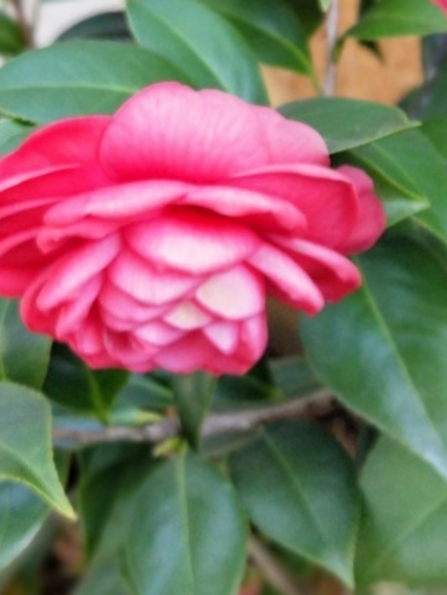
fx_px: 1084
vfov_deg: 30.2
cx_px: 321
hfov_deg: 23.1
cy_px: 151
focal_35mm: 63
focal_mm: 4.27
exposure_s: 1/100
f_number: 1.7
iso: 97
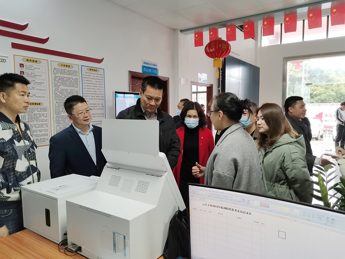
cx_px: 172
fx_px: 259
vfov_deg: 53.1
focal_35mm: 26
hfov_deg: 67.3
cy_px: 130
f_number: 1.8
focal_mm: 4.75
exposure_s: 1/100
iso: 320
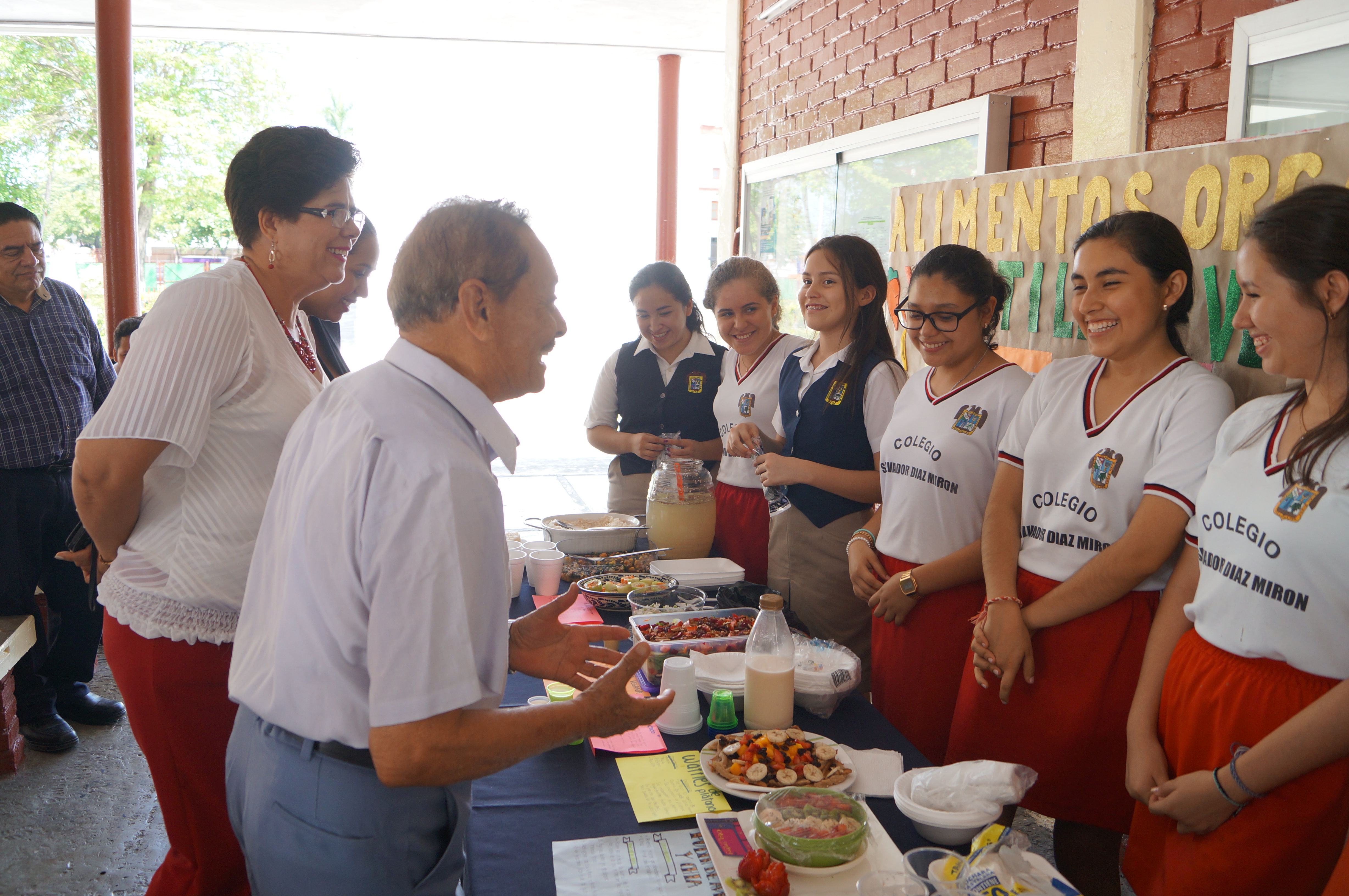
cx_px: 674
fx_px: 1011
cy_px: 448
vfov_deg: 47.8
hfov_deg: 67.4
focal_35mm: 27
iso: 250
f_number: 4
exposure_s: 1/160
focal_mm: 18
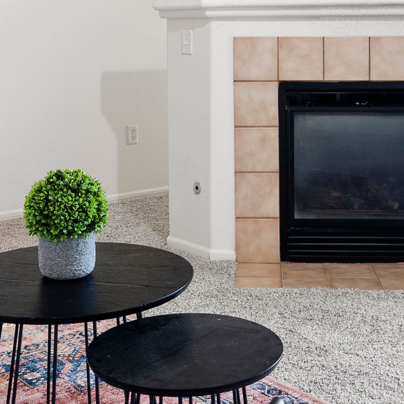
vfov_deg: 26.8
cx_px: 215
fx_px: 819
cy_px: 44
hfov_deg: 27.7
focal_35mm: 62
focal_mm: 17
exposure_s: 1/3
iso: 250
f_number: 8
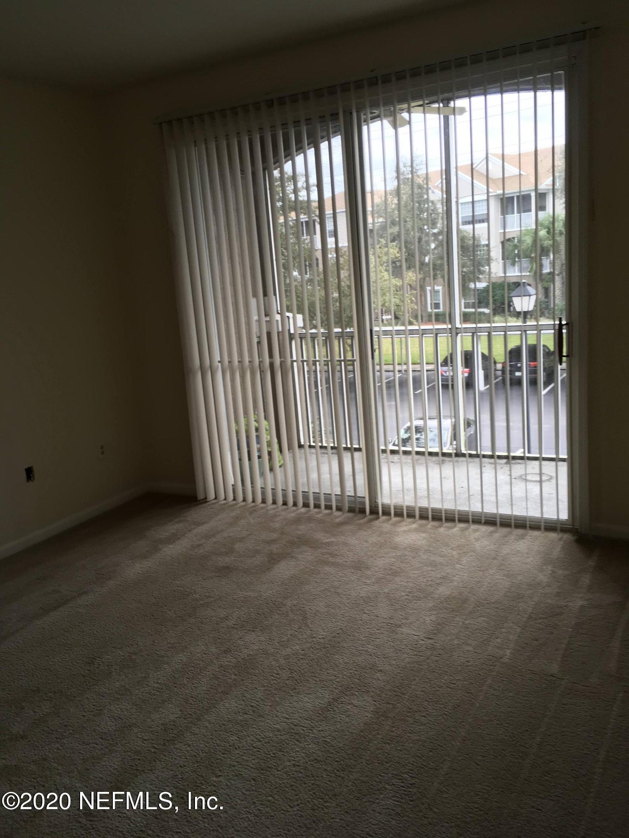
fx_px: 703
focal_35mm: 29
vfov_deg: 61.7
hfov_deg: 48.2
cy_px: 419
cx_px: 314
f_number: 2.2
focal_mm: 4.15
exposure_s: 1/120
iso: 40
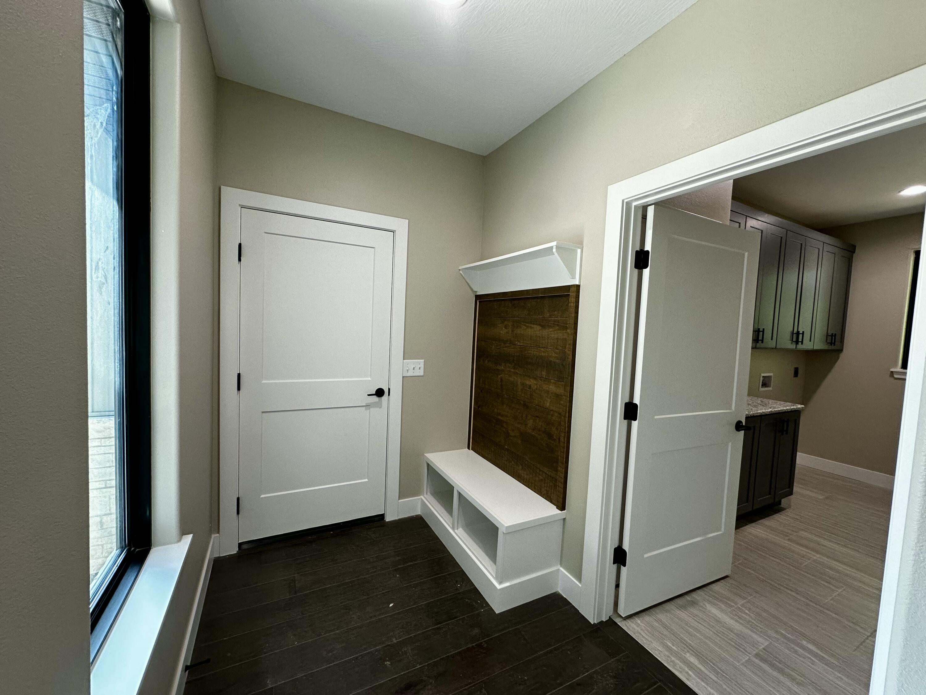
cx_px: 463
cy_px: 348
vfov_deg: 85.7
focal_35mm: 14
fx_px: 375
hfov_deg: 102.1
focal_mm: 2.22
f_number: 2.2
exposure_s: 1/120
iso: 160
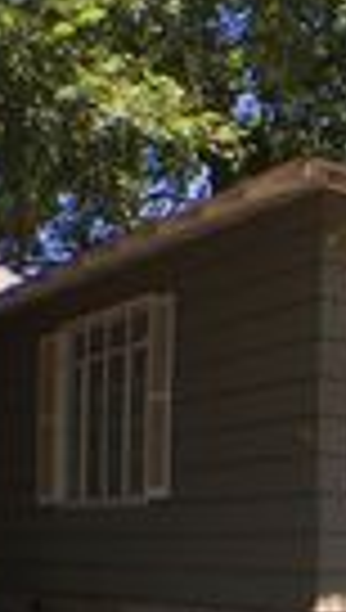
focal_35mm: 116
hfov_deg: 9.9
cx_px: 625
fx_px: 1883
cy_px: 538
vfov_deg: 18.2
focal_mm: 4.15
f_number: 2.2
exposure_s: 1/403
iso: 32
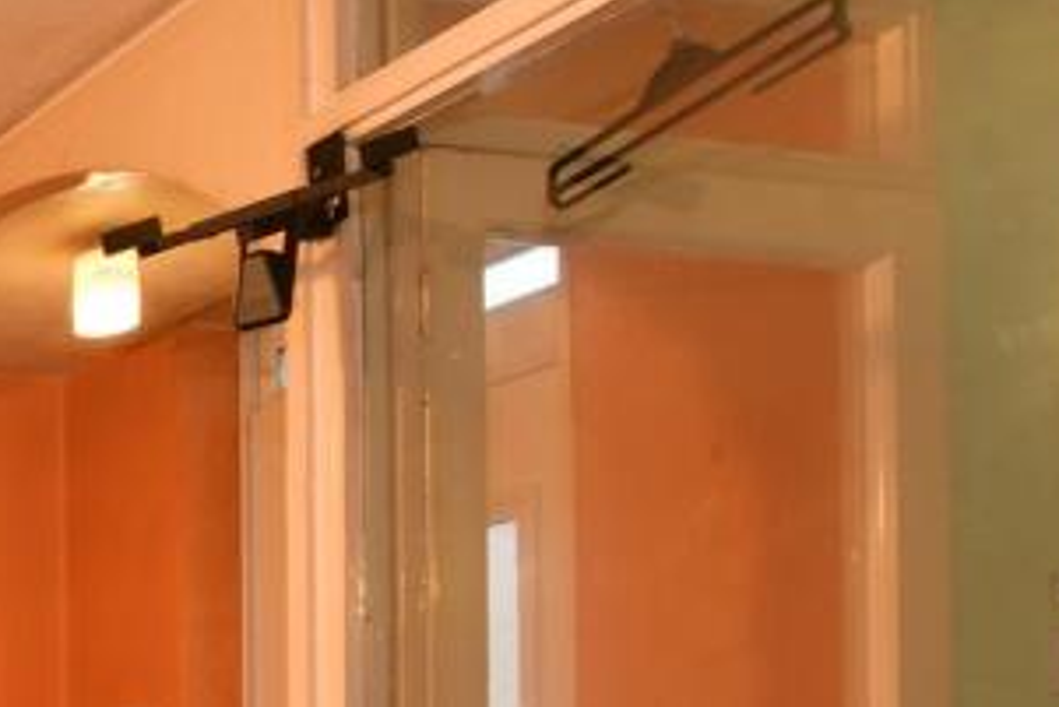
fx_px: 1501
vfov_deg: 24.0
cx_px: -697
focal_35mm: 51
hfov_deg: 24.6
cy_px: 856
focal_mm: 10
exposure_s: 1/2
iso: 125
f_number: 8
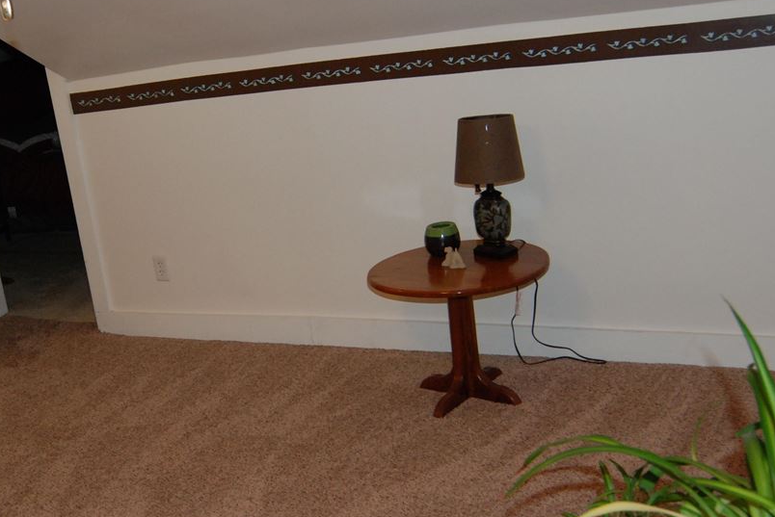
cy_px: 290
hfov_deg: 44.5
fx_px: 926
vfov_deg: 31.2
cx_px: 238
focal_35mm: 43
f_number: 5.6
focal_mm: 18
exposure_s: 1/60
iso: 800
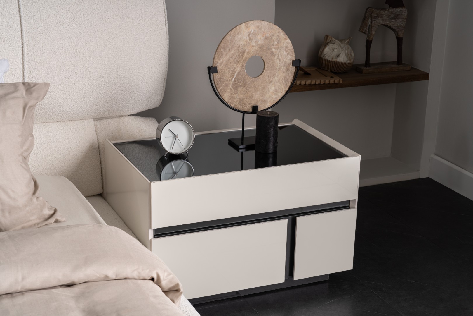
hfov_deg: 28.8
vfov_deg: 19.5
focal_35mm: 70
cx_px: 236
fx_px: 920
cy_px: 158
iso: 100
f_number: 11
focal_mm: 70
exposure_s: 1/160
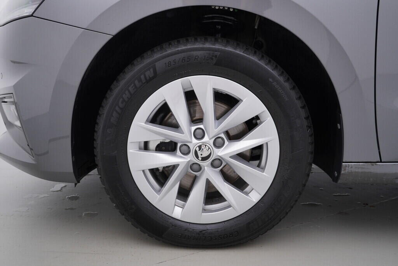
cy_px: 133
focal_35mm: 36
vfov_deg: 36.9
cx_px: 199
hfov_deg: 53.1
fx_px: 398
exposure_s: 1/60
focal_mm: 24
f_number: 4
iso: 125
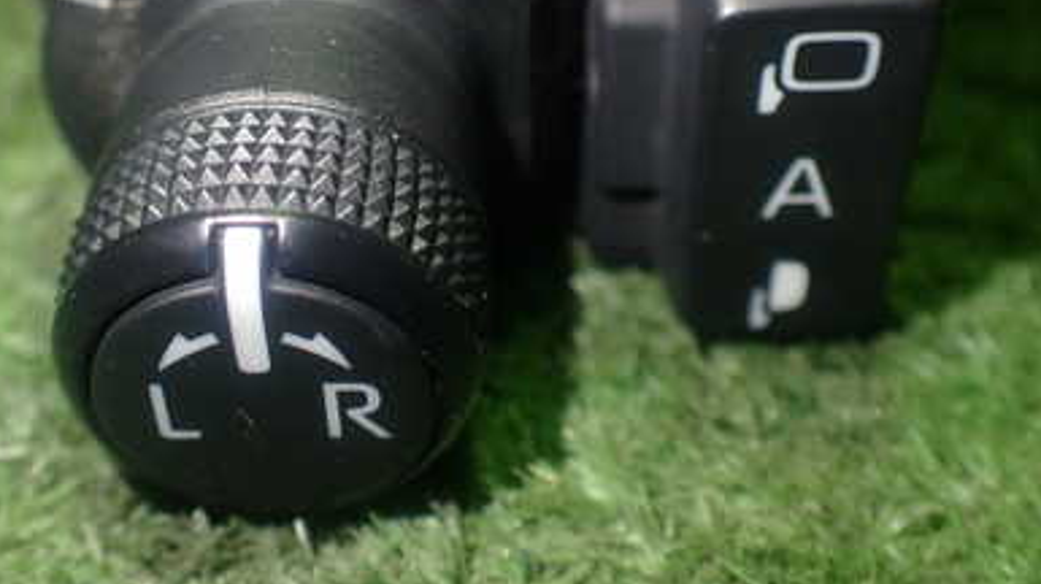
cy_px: 97
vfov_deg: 23.0
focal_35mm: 51
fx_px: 1407
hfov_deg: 40.5
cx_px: 433
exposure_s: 1/30
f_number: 2.3
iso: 200
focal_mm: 5.4
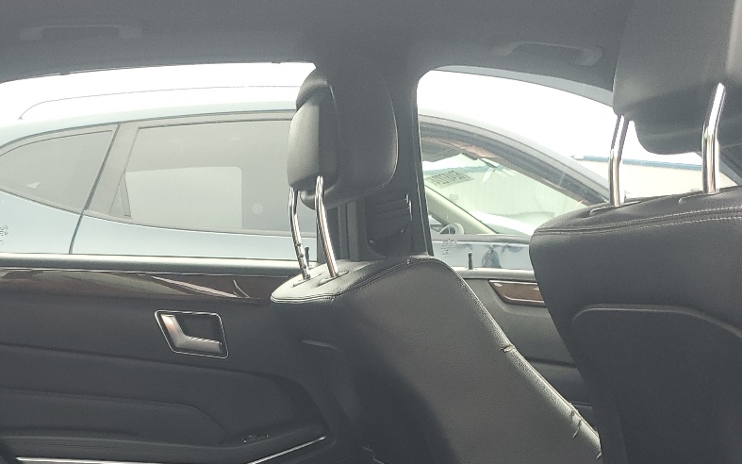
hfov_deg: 35.4
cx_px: 180
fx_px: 1133
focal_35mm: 56
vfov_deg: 21.7
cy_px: 539
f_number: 1.5
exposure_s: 1/192
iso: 50
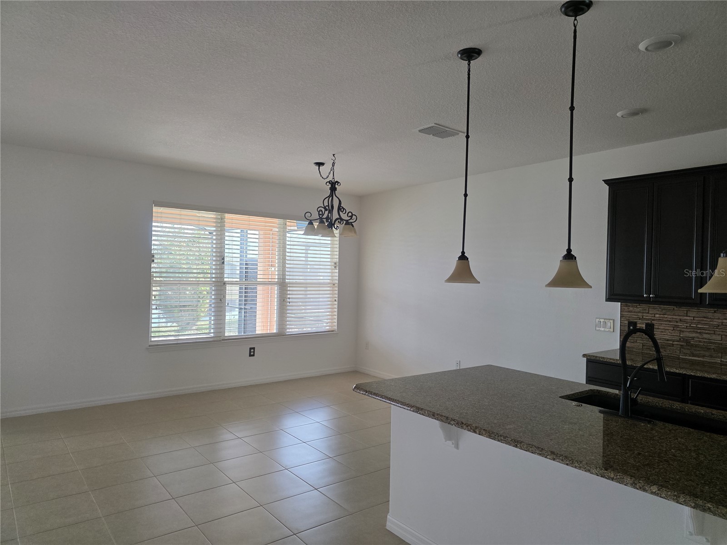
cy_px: 272
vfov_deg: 58.9
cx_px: 364
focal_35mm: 23
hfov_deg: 73.9
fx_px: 483
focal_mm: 6.3
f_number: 1.7
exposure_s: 1/180
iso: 160
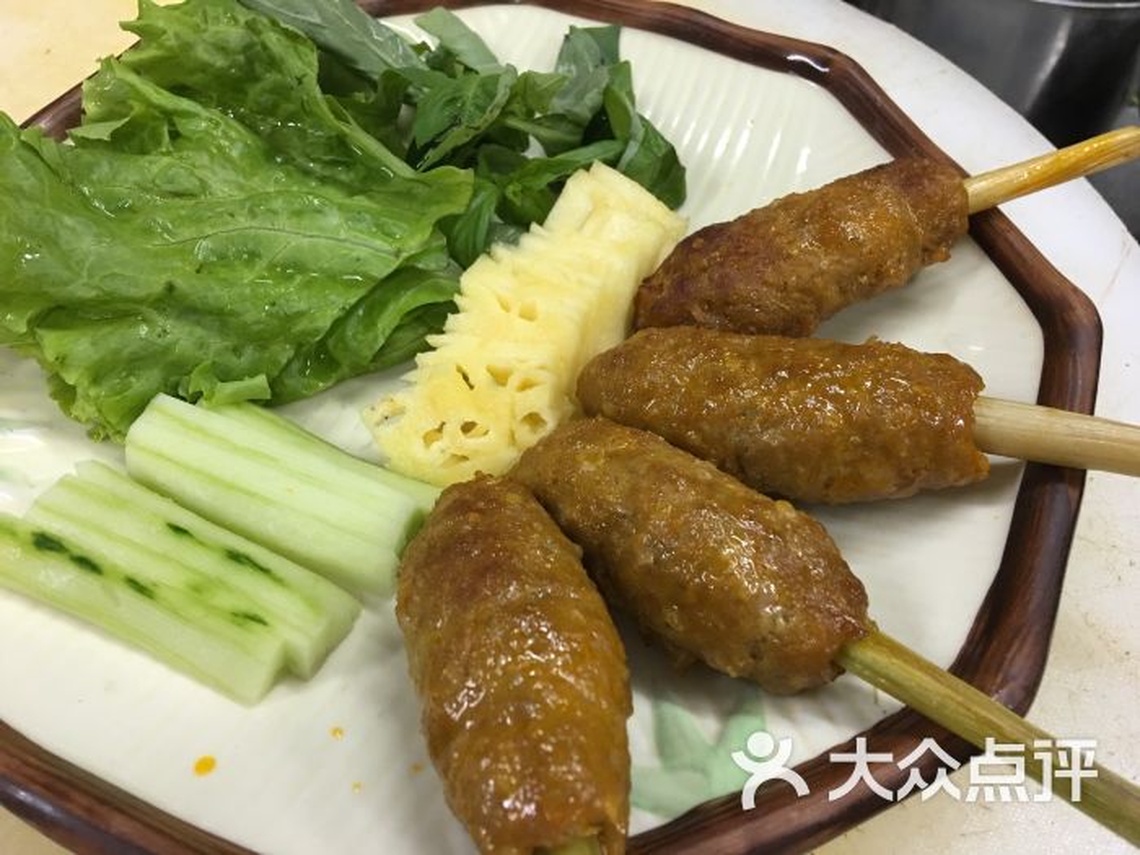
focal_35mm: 29
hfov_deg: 61.7
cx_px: 570
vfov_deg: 48.2
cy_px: 428
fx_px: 955
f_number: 2.2
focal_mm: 4.15
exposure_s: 1/17
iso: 80
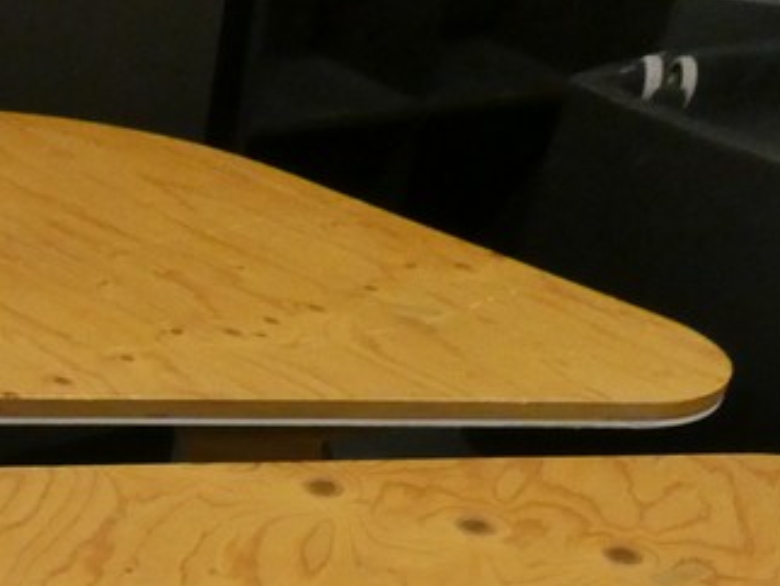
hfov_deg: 22.4
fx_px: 1827
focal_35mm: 81
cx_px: -136
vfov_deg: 16.7
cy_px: 867
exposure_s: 1/60
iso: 400
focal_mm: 4.3
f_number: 3.3
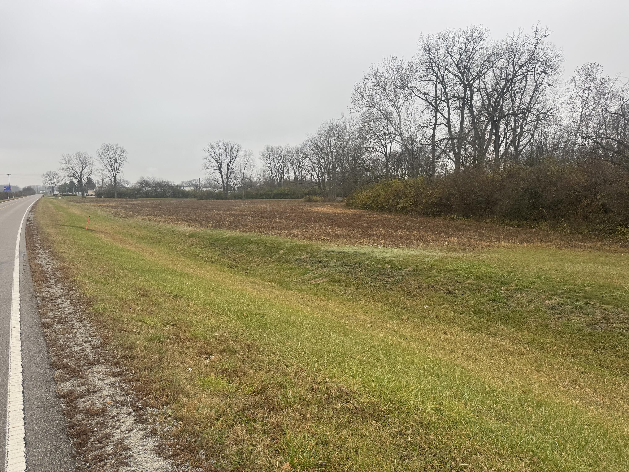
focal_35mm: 24
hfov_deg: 71.6
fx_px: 436
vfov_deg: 56.8
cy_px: 236
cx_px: 314
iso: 80
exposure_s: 1/582
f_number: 1.78
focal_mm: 6.76
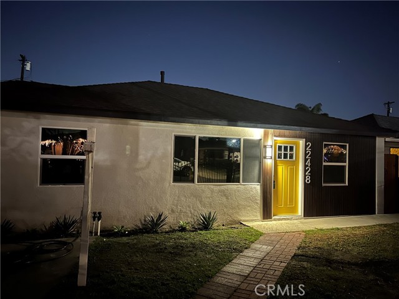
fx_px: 300
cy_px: 150
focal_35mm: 26
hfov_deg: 67.3
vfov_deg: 53.1
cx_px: 200
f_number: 1.5
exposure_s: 1/9
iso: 800
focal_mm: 5.7
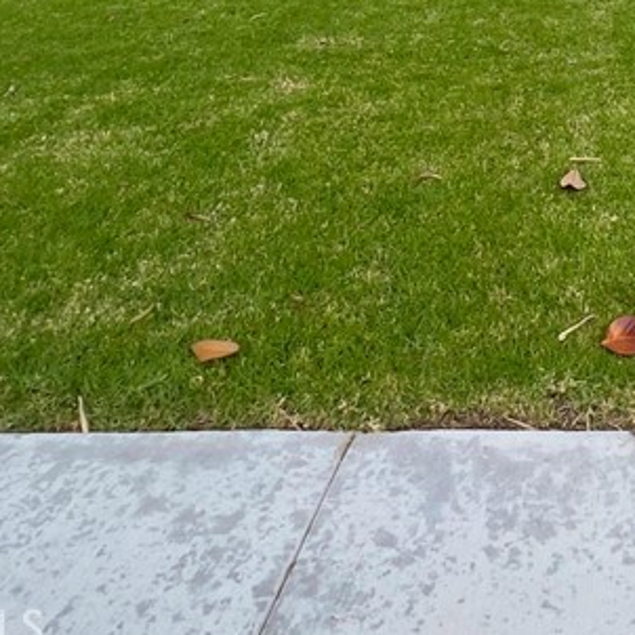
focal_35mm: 39
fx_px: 809
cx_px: 667
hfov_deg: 37.2
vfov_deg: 33.7
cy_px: -148
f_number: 1.8
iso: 32
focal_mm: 1.57
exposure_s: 1/1410
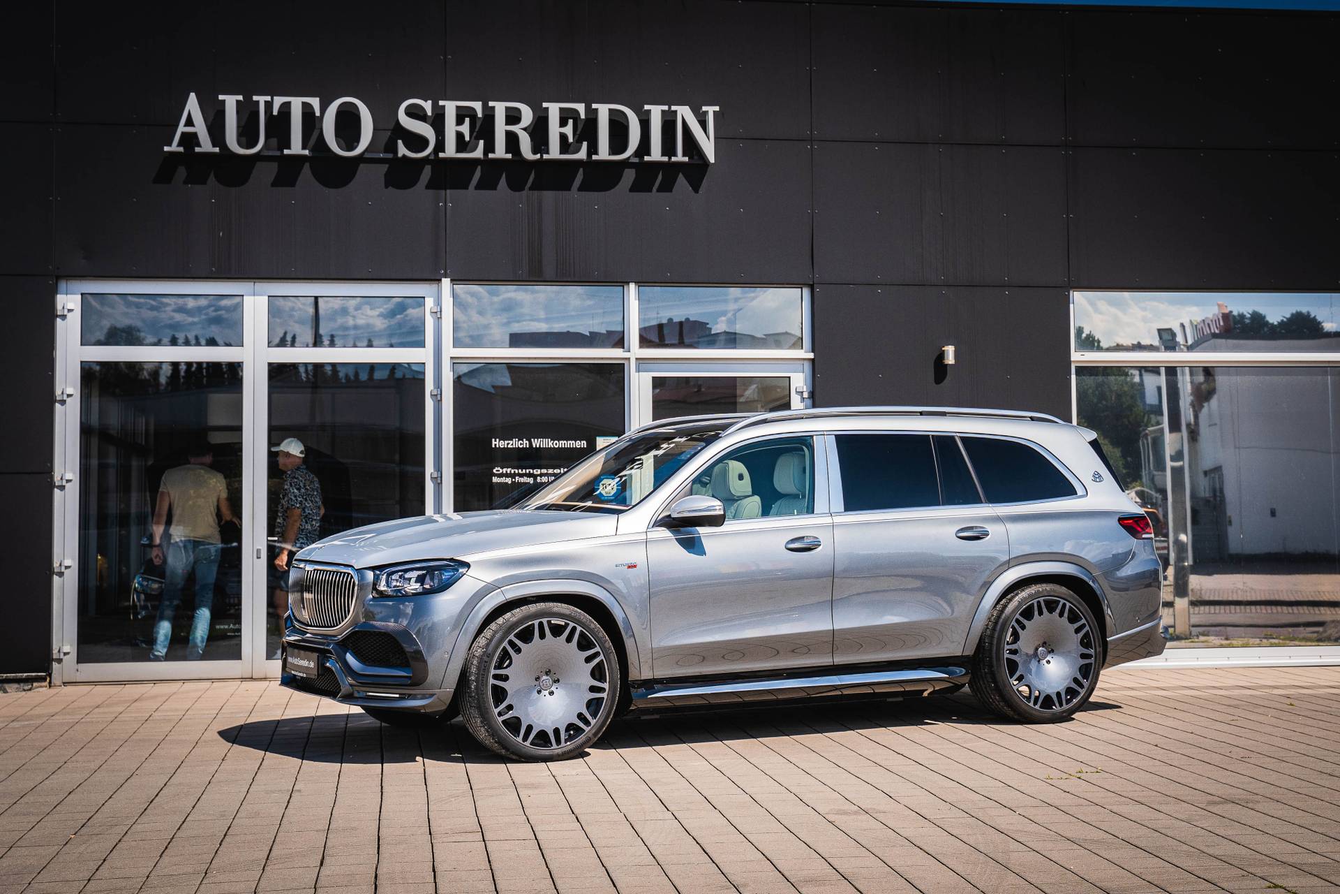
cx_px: 670
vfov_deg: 30.5
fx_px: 1638
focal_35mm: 44
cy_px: 447
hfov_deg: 44.5
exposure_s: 1/800
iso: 500
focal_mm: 44
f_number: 5
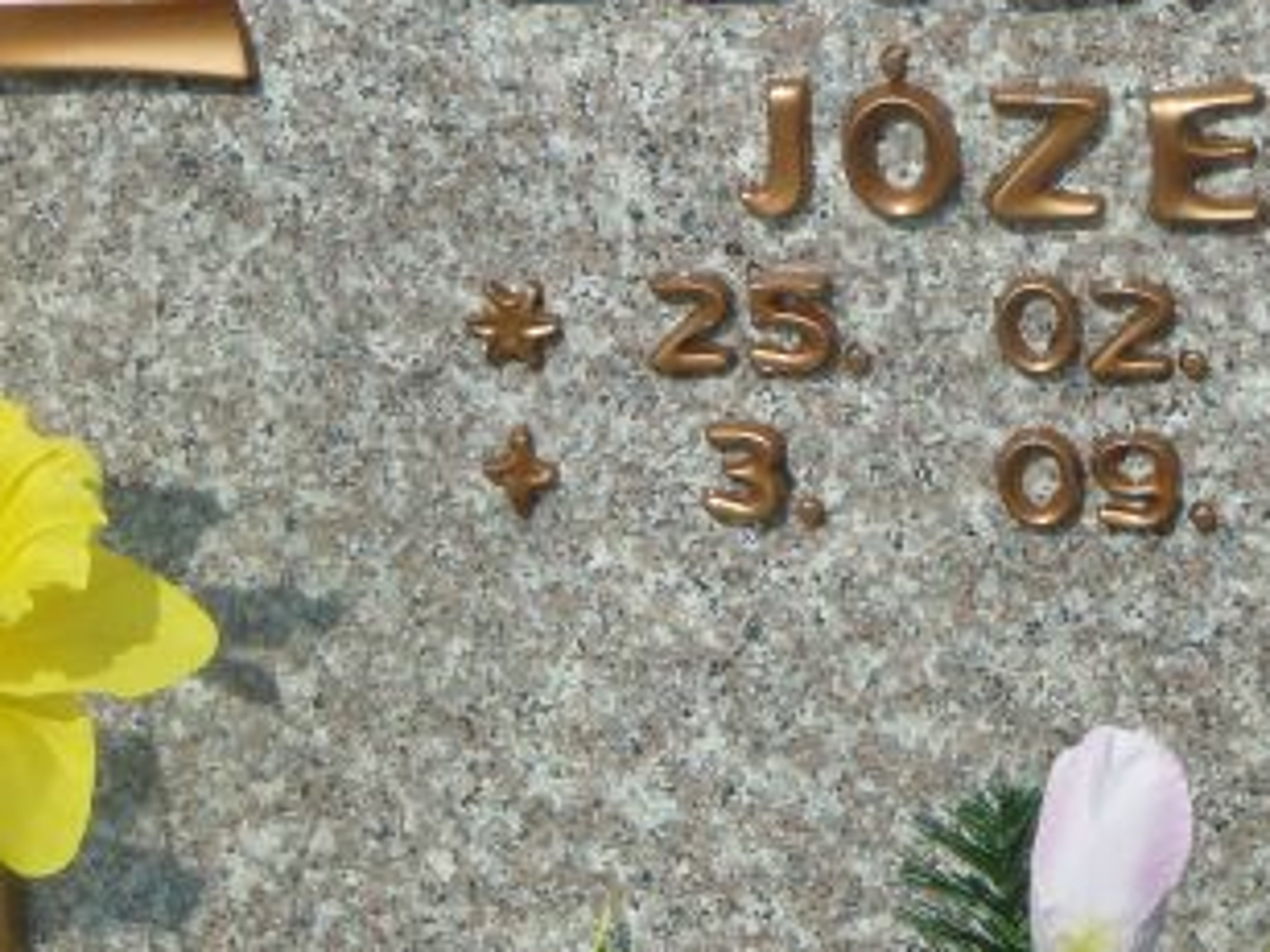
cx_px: 924
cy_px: 227
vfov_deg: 9.3
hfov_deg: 12.3
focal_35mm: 160
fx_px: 5870
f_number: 6.3
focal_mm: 11.5
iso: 80
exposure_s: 1/500
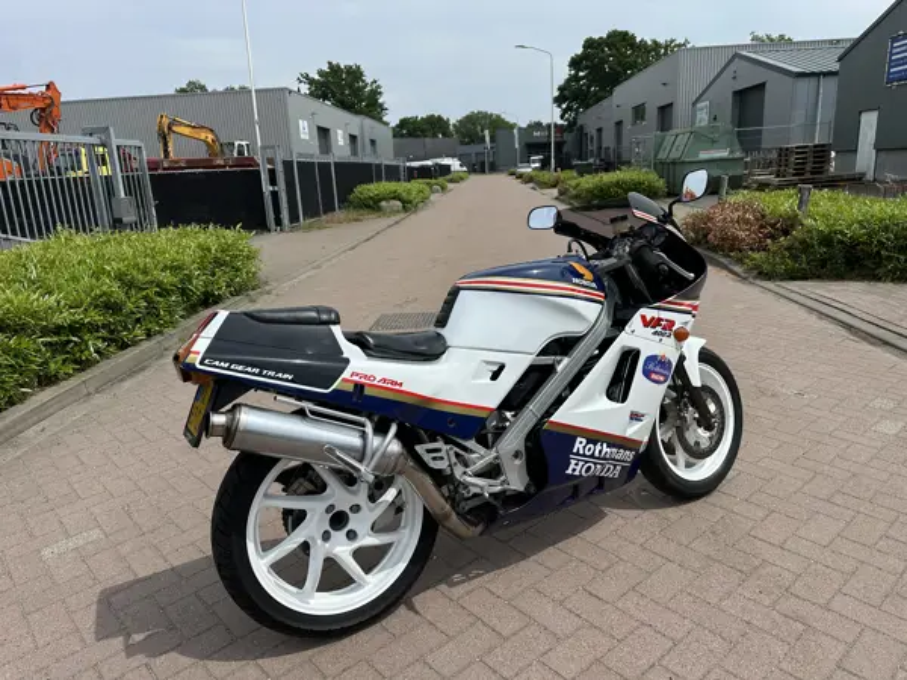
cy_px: 340
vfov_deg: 56.8
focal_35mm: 24
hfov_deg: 71.6
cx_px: 454
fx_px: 629
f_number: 1.78
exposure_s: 1/6623
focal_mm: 6.86
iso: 80
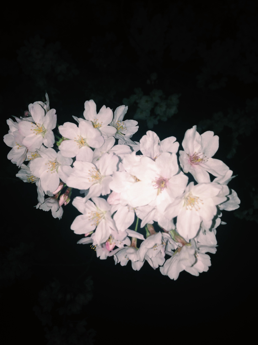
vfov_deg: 55.4
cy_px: 172
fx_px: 328
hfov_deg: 42.9
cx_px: 129
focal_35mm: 33
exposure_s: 1/94
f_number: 2.4
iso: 50
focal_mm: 4.12
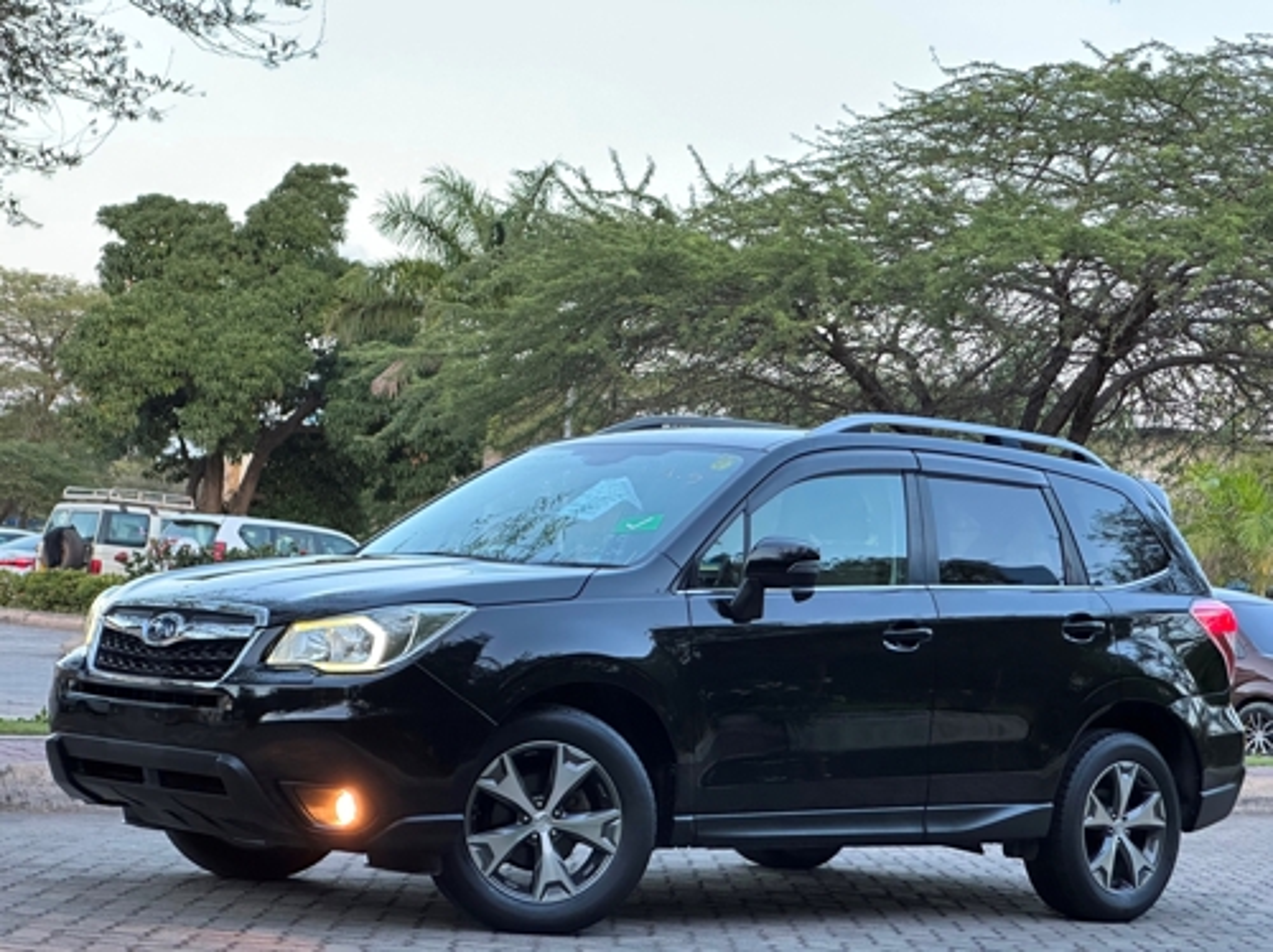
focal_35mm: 77
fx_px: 2829
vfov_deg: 19.1
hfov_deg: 25.4
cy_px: 476
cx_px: 636
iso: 250
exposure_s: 1/60
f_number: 2.8
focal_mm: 9
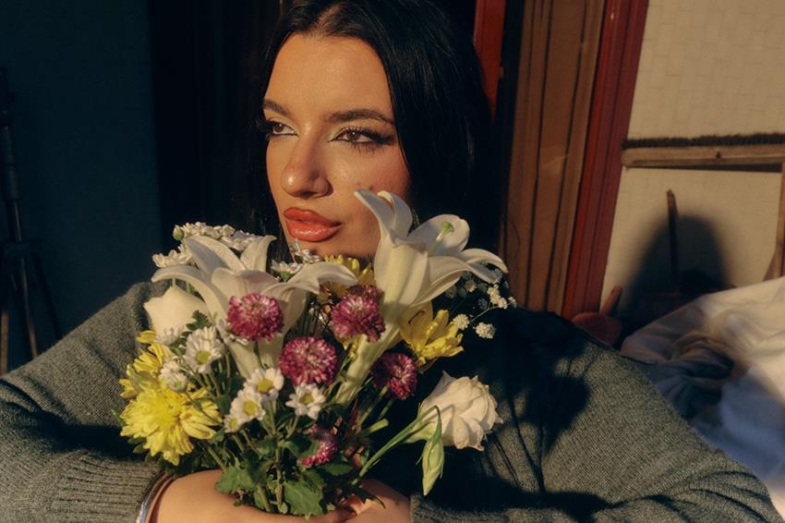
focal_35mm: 30
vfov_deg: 43.6
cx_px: 392
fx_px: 654
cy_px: 262
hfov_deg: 61.9
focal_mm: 20
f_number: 7.1
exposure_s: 1/800
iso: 1000
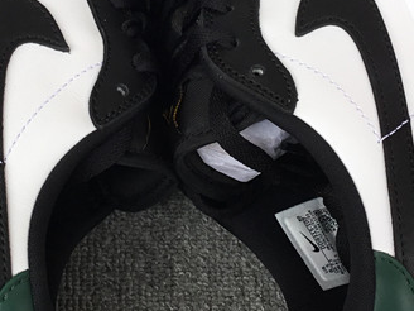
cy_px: 54
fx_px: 1017
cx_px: 144
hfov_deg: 22.9
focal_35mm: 85
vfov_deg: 17.2
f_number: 2.4
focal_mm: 3.3
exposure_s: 1/116
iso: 25
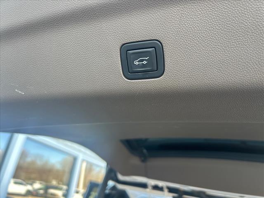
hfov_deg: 67.3
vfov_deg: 53.1
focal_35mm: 26
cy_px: 99
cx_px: 132
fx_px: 198
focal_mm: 5.7
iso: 64
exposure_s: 1/135
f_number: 1.5
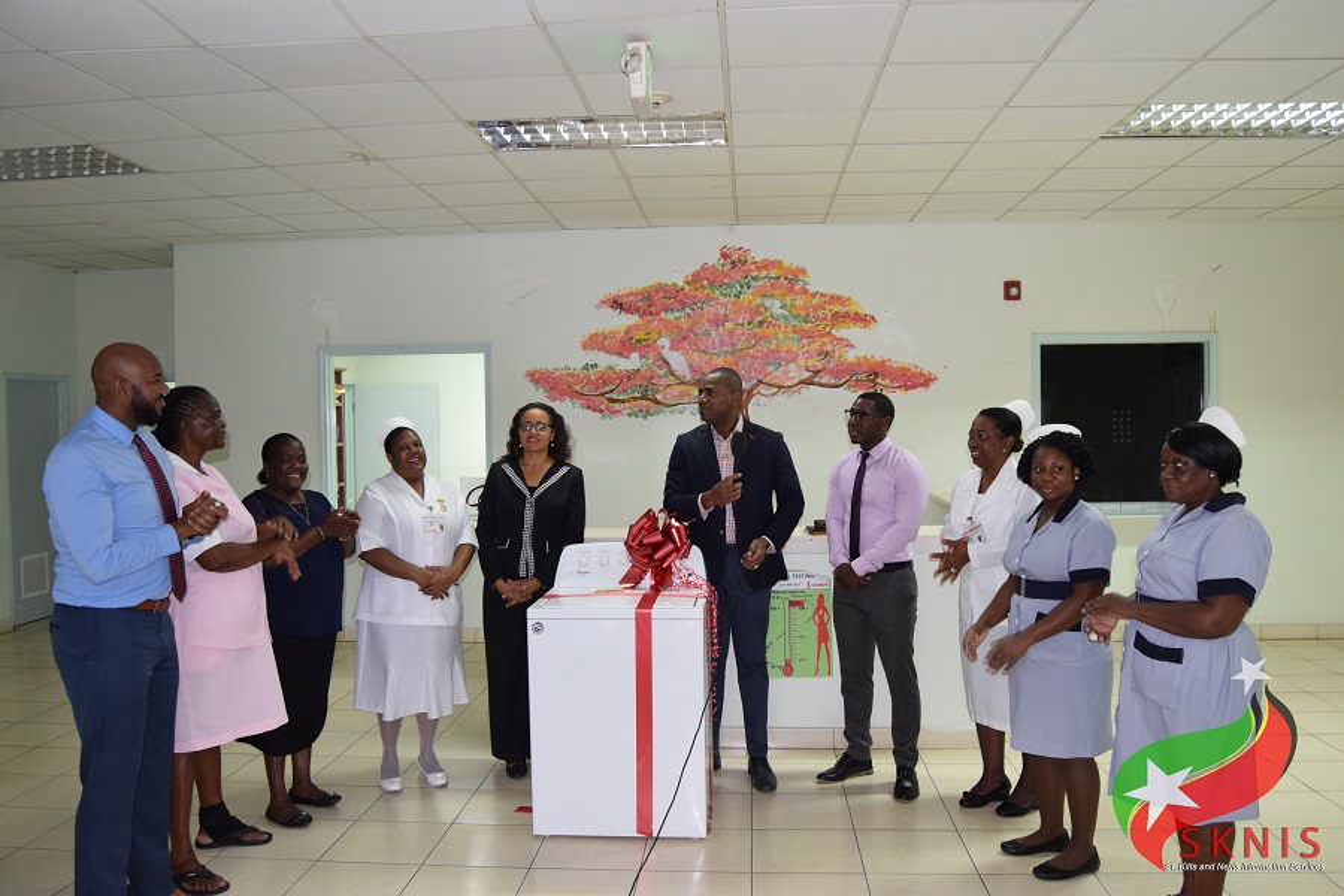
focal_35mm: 27
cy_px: 448
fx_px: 1008
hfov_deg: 67.4
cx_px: 672
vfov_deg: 47.9
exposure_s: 1/60
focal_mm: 18
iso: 1600
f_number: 5.6
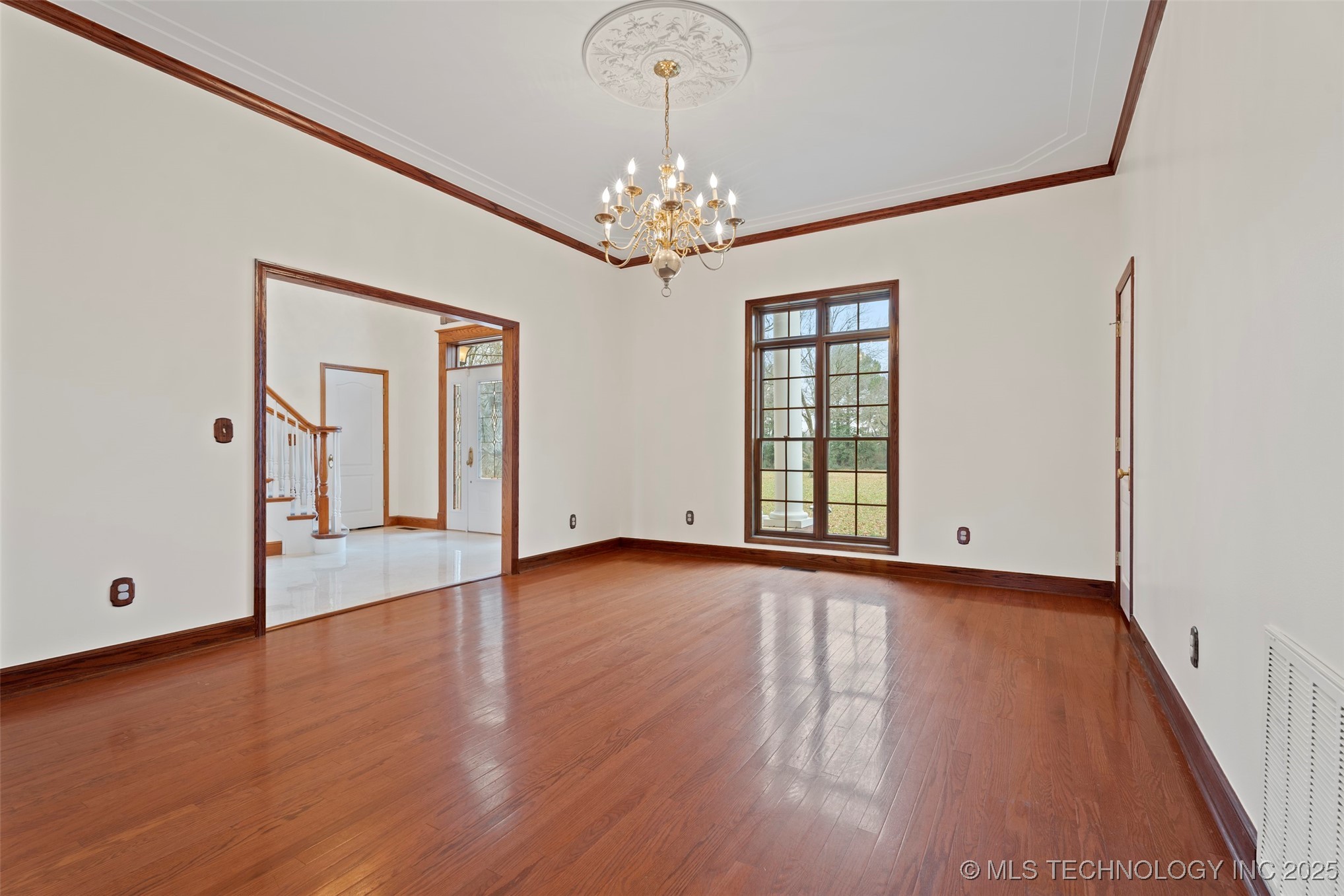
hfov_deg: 96.7
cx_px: 672
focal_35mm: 16
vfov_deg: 73.7
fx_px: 597
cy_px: 448
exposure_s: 1/2
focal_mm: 16
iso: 250
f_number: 9
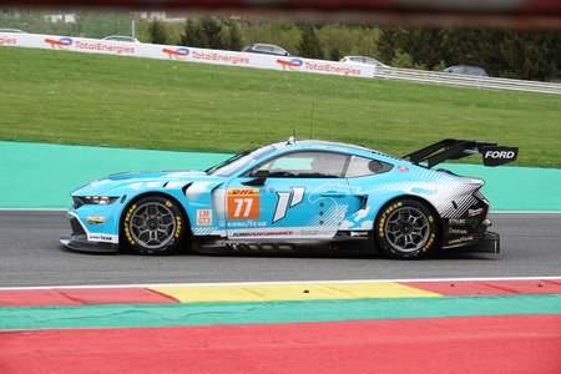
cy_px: 187
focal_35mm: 95
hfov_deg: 21.5
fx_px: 1480
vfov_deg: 14.4
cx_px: 280
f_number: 3.5
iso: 320
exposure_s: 1/800
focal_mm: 34.68
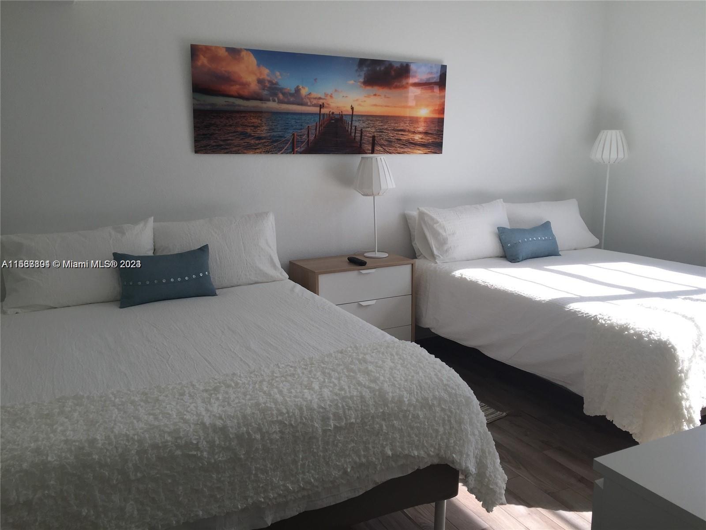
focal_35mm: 29
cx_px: 353
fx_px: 591
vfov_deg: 48.2
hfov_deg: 61.7
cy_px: 265
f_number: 2.2
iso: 32
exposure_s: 1/425
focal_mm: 4.15
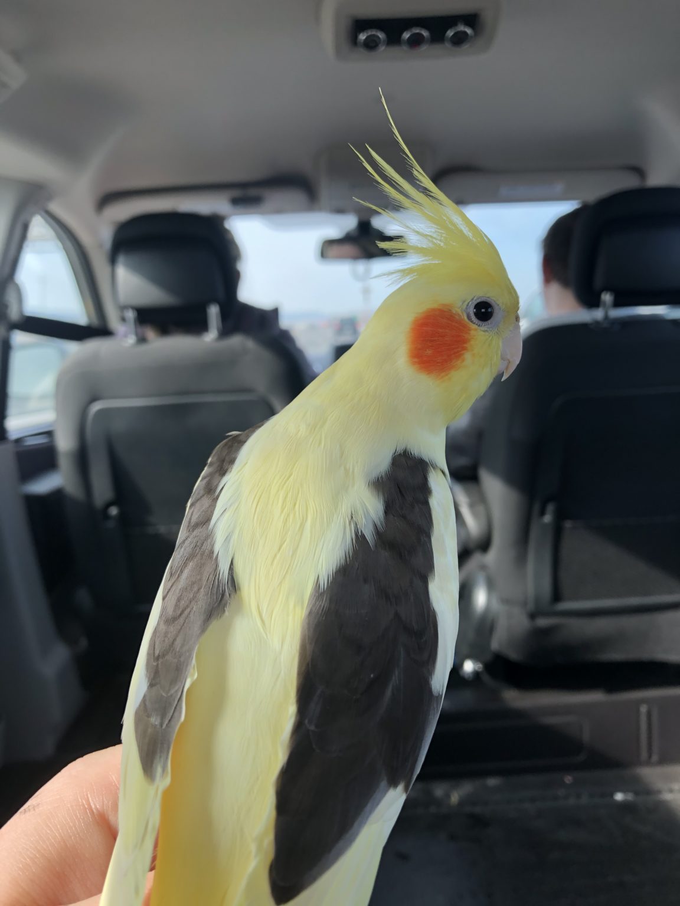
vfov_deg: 63.4
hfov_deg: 49.7
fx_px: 733
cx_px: 340
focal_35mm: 28
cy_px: 453
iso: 20
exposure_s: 1/232
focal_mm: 3.99
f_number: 1.8
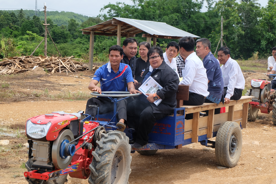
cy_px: 92
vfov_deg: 18.2
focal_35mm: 75
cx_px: 138
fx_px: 575
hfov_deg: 27.0
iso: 400
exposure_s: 1/350
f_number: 10
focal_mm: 50
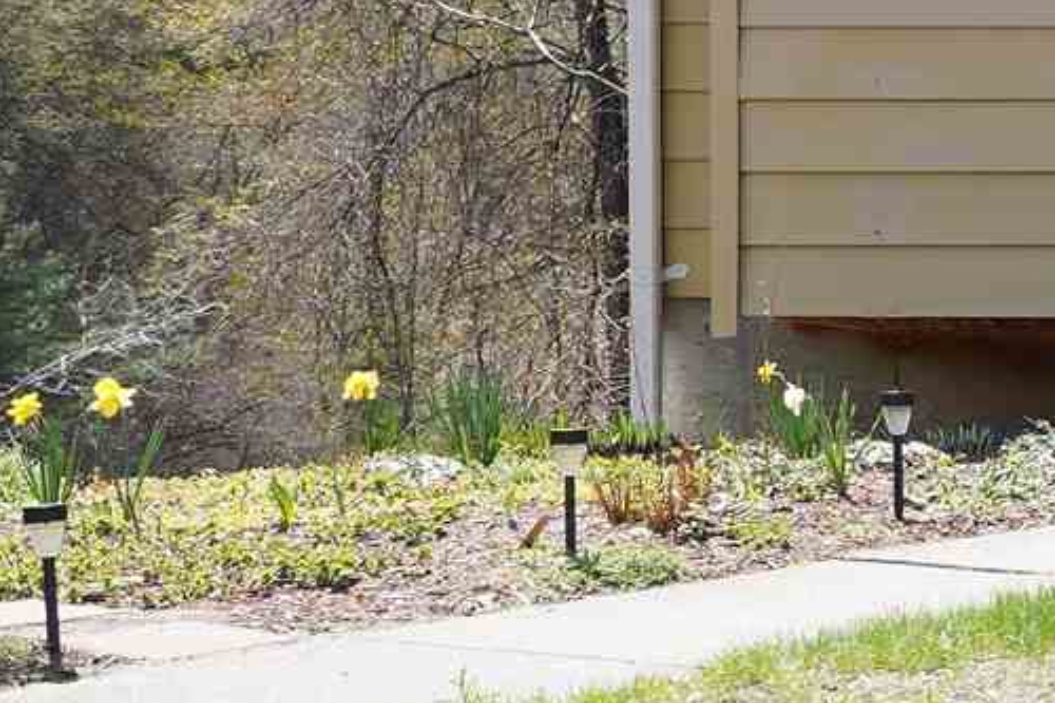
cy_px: 129
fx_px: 5039
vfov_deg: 8.0
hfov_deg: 9.8
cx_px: 2931
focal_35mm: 172
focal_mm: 28
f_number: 4
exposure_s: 1/320
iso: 100
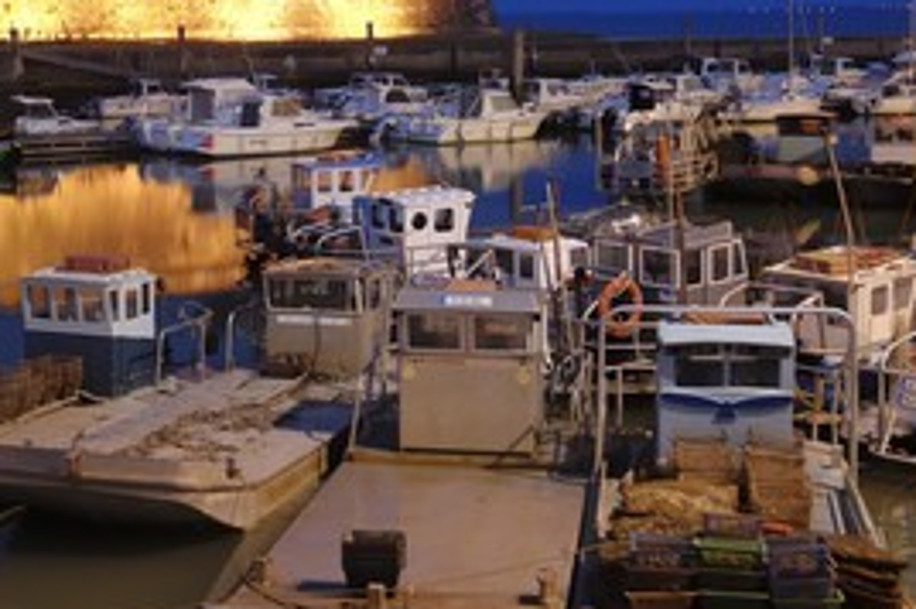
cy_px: 257
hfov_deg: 30.2
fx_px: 1677
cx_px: 255
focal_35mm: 66
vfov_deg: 20.5
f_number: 6.3
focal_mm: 28
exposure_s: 15
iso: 100
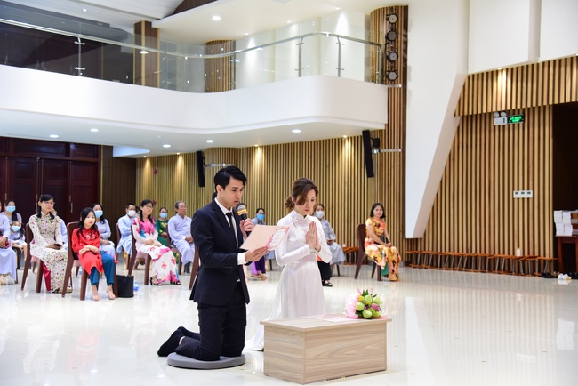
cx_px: 289
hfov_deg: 39.6
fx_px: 803
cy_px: 193
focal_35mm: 50
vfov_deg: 27.0
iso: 1000
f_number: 4
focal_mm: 50
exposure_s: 1/50
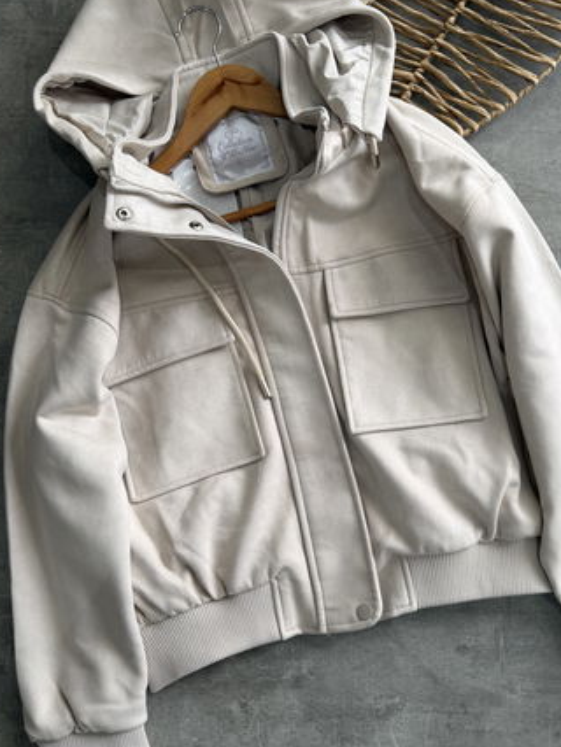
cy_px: 360
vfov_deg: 59.9
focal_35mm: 30
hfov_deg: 46.7
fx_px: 648
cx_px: 324
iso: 64
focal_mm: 6.76
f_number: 1.78
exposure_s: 1/217
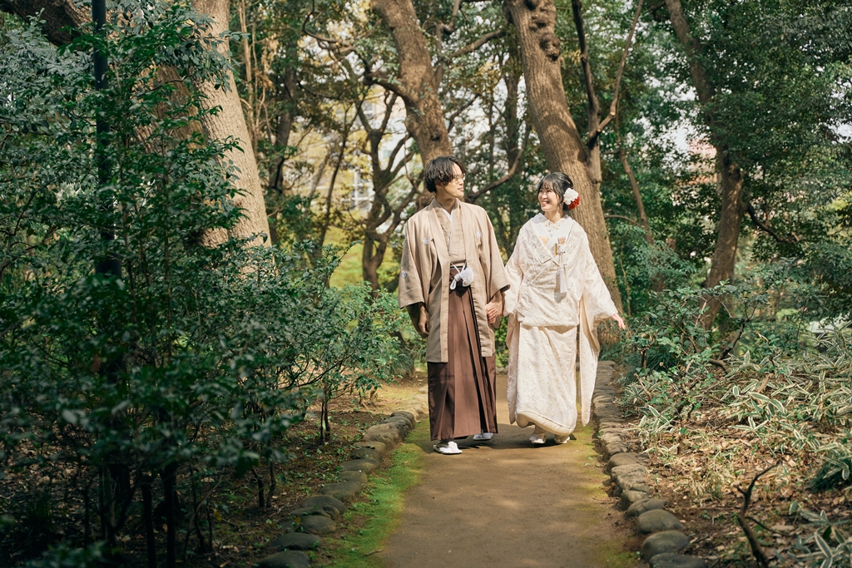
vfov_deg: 28.3
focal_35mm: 48
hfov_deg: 41.4
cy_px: 284
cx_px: 426
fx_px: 1127
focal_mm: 47.6
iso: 400
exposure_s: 1/3200
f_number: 2.8
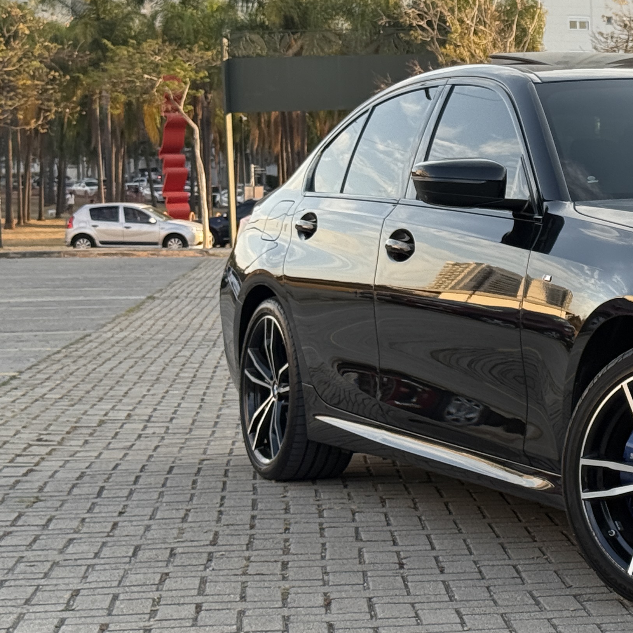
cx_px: 759
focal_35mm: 105
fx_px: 2172
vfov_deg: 16.6
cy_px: 244
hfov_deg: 15.9
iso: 64
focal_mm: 6.76
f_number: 1.78
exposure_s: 1/519
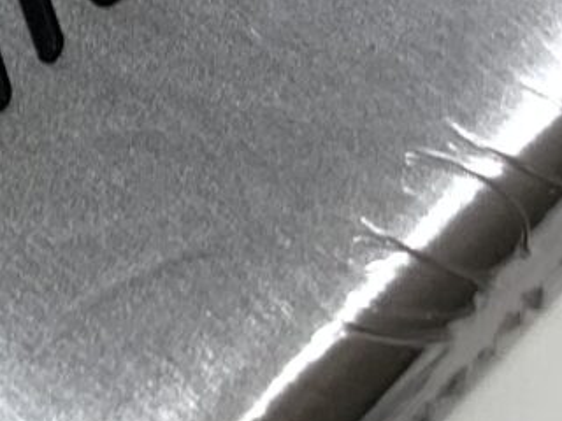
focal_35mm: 208
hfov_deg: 8.6
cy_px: -396
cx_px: -843
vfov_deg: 6.9
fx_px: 3377
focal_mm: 4.25
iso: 40
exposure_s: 1/100
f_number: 1.8
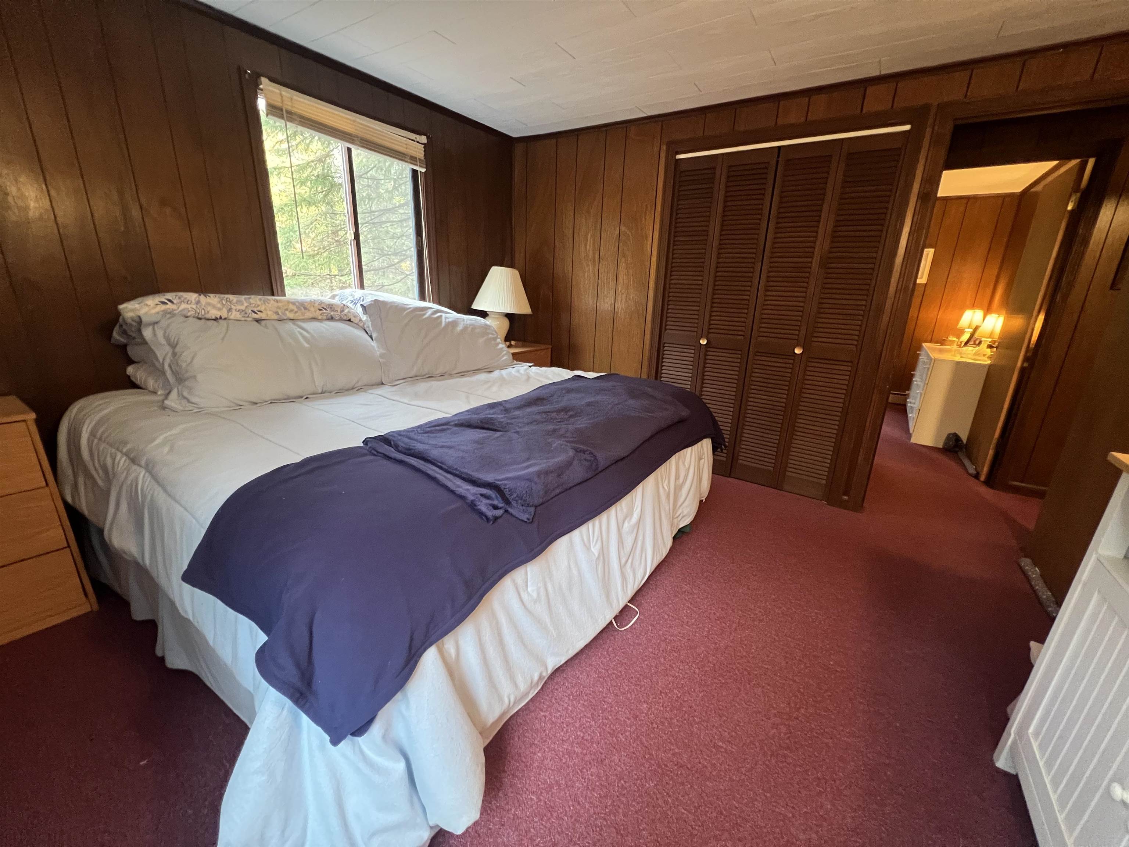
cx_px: 564
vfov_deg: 89.9
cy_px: 424
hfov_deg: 106.2
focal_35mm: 13
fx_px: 424
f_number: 1.8
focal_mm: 1.57
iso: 640
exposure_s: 1/60
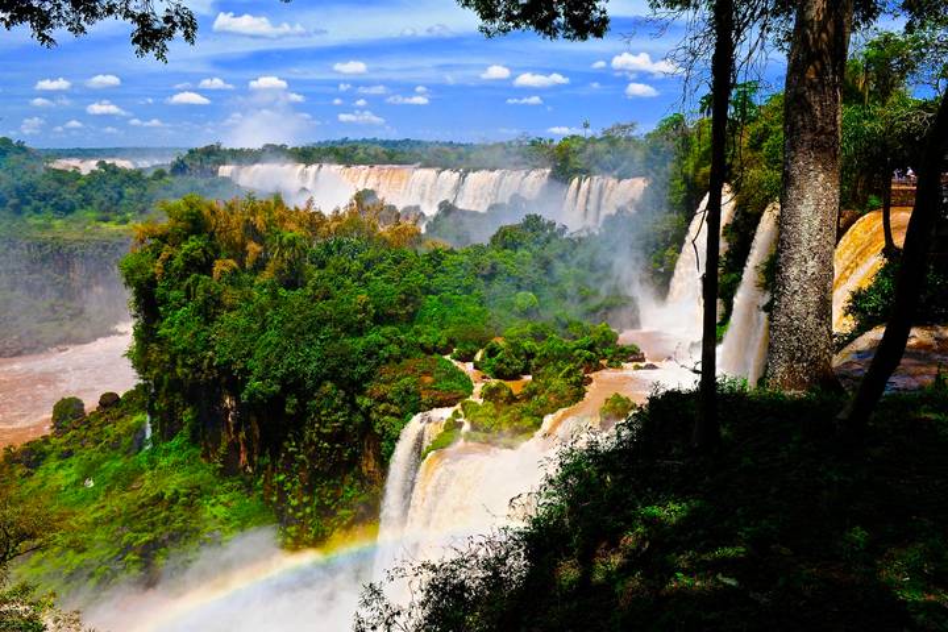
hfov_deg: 70.4
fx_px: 671
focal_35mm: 26
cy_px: 316
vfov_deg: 50.4
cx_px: 474
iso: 200
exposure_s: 1/400
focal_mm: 17
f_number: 9
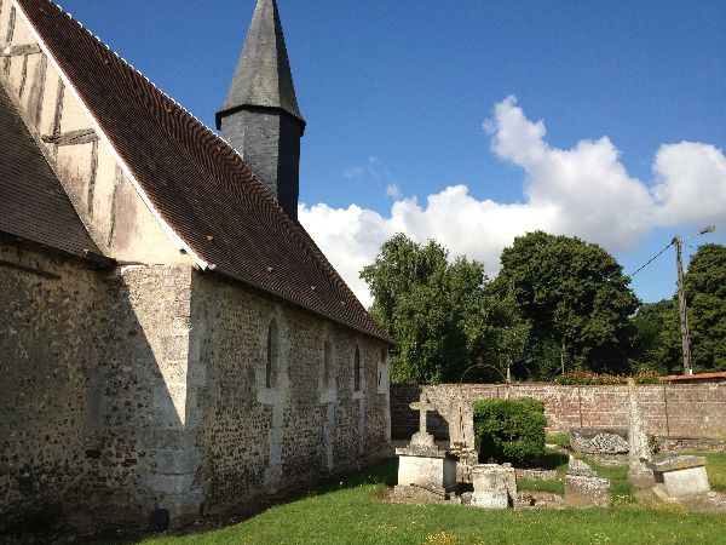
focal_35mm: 35
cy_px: 272
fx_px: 734
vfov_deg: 40.7
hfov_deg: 52.6
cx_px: 363
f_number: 2.4
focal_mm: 4.28
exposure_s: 1/1672
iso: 50
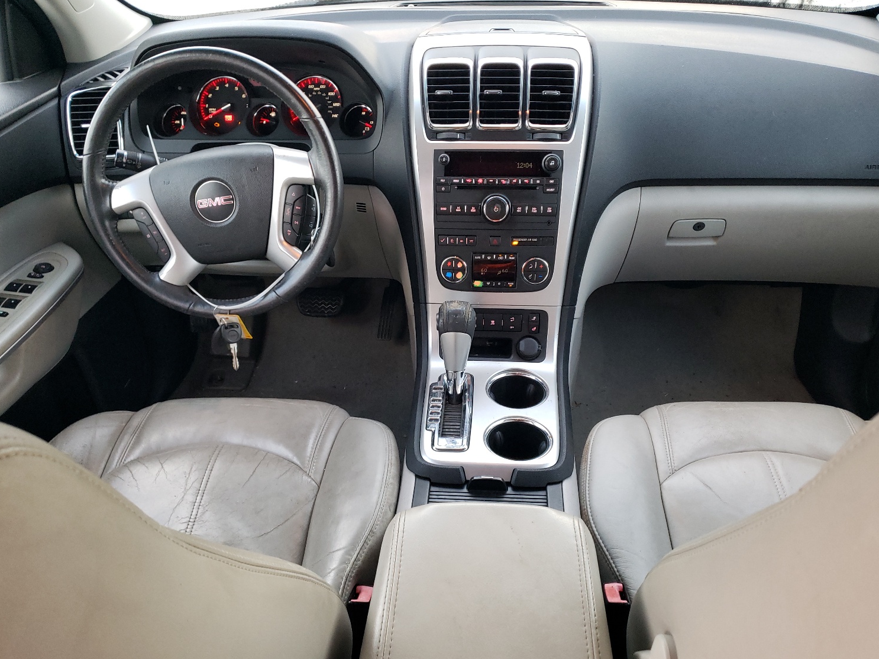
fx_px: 711
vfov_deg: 49.7
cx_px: 439
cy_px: 346
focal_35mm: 28
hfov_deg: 63.5
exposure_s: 1/50
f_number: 1.5
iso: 151
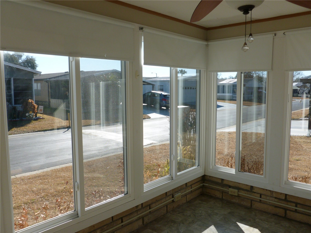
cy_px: 116
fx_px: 252
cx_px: 156
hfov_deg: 63.4
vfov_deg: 49.7
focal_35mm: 28
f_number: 3.3
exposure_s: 1/640
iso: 100
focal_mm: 5
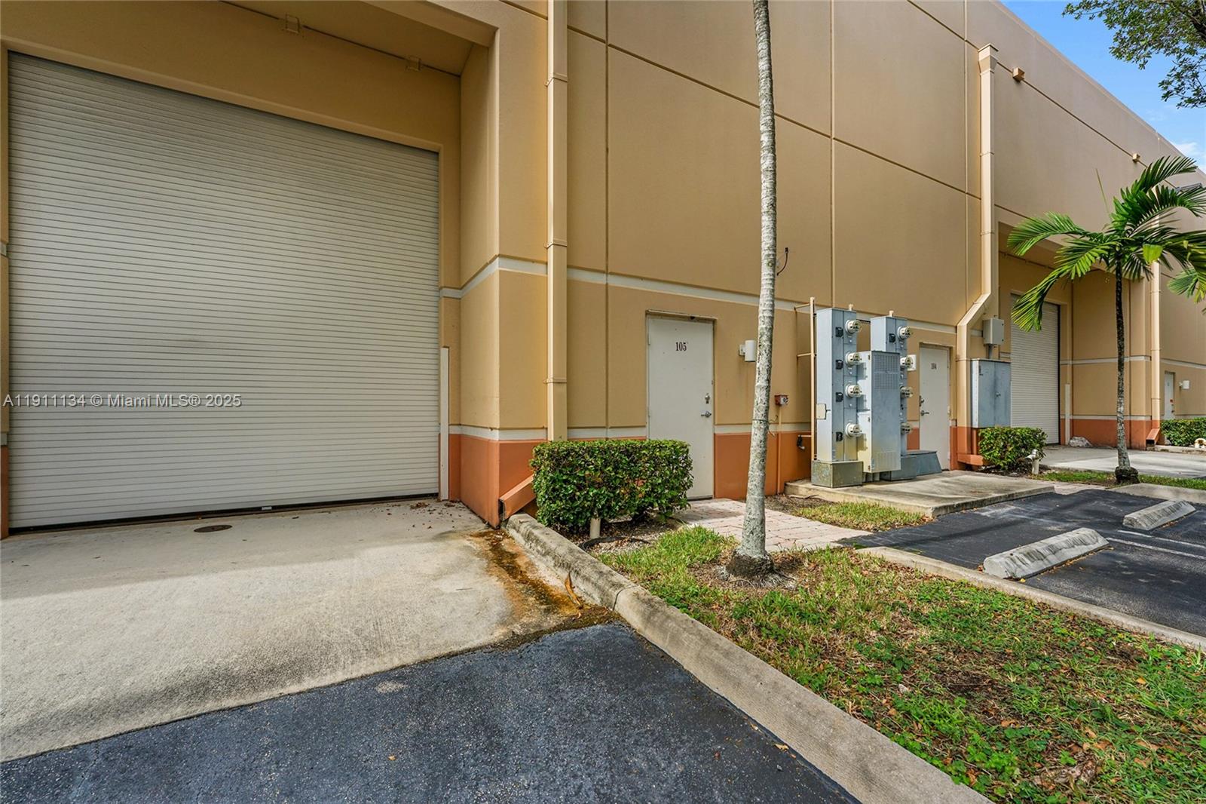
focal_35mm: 14
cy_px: 402
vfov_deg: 81.2
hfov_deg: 104.3
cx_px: 603
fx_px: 469
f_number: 8
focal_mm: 14
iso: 400
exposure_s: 1/500
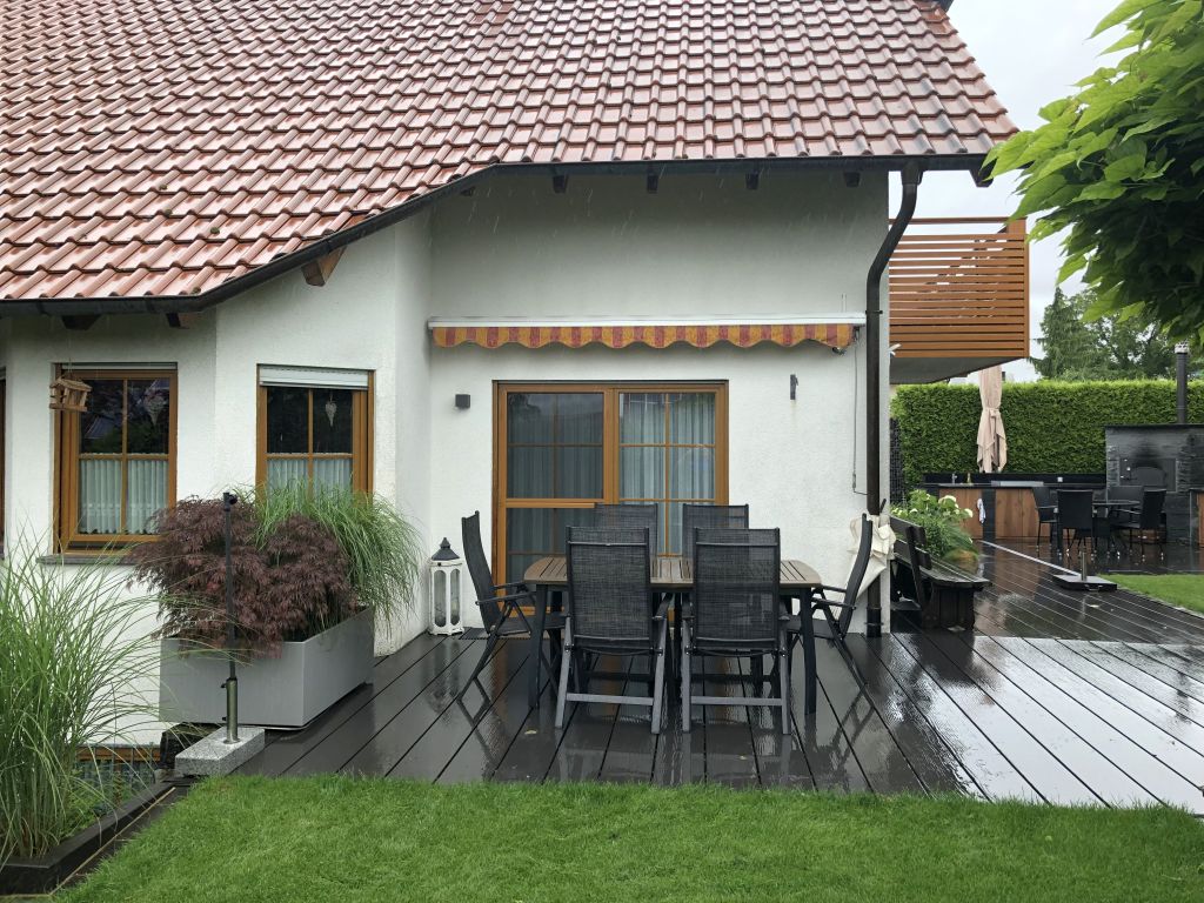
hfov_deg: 63.4
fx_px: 974
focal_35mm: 28
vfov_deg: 49.7
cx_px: 602
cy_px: 452
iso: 20
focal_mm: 3.99
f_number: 1.8
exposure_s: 1/230
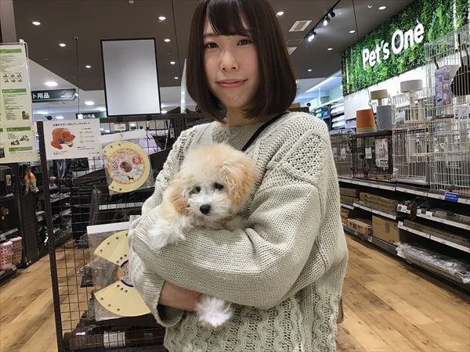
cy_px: 176
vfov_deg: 45.4
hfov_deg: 58.4
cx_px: 235
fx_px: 421
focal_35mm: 31
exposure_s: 1/30
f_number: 2.4
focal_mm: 3.3
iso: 50
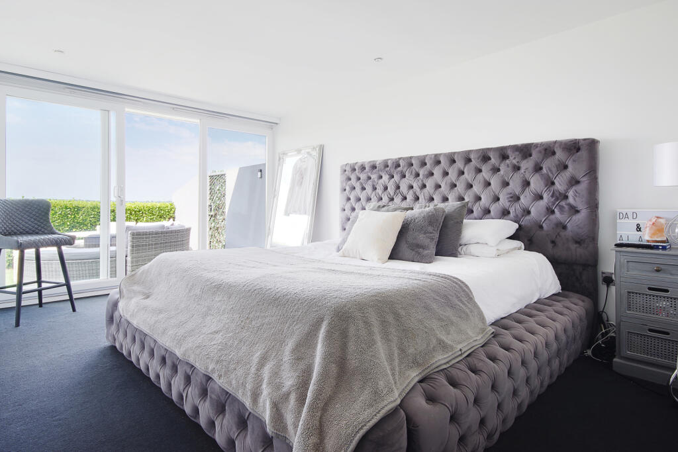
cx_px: 339
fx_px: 358
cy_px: 226
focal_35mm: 19
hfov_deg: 86.9
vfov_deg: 64.6
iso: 100
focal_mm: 13
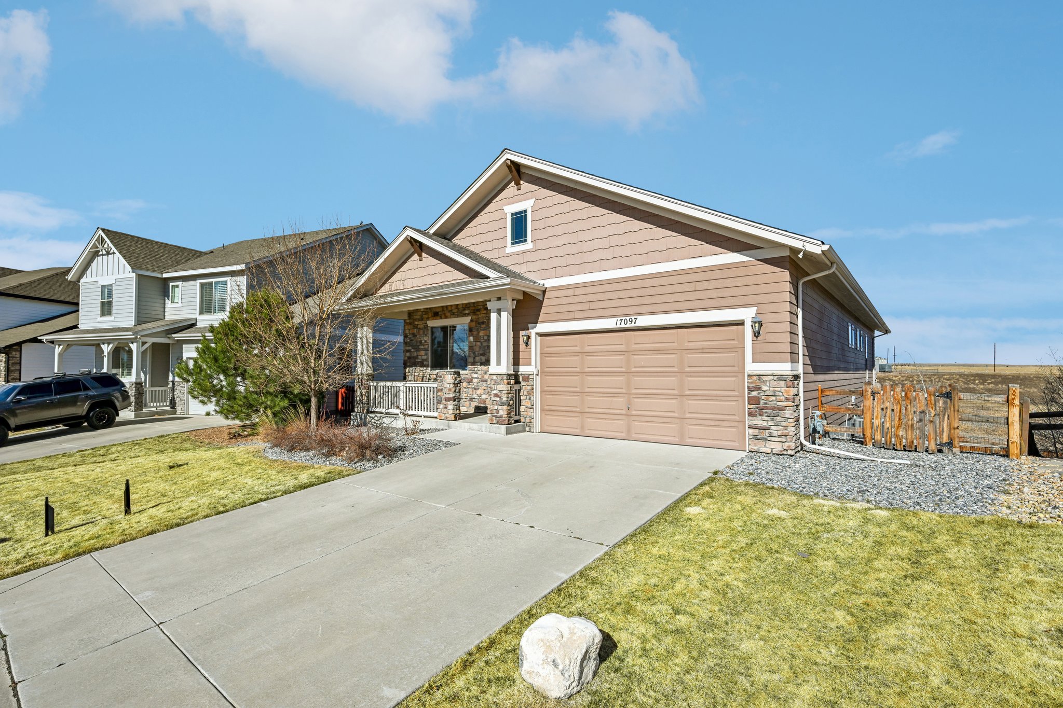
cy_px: 354
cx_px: 532
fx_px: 502
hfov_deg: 93.3
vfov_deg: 70.4
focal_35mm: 17
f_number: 10
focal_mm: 17
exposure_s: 1/250
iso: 64
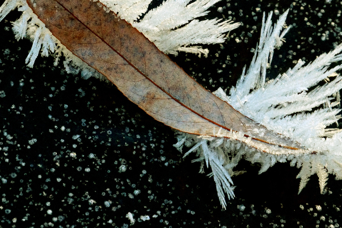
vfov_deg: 4.4
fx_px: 2941
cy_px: 73
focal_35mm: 310
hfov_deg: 6.7
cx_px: 159
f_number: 16
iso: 1600
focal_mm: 135
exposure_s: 1/125
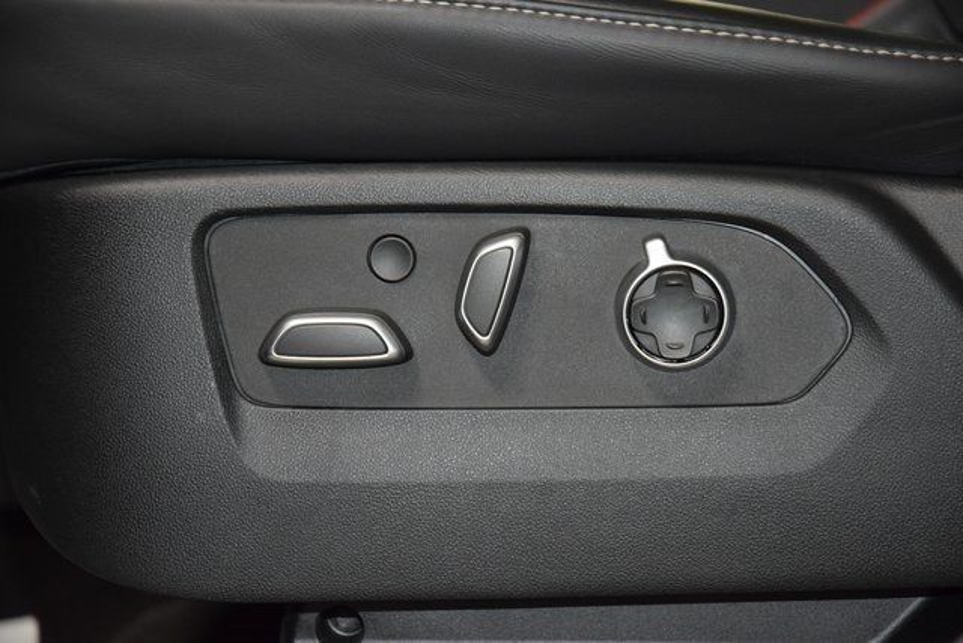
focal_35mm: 105
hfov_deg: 19.5
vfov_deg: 13.0
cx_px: 482
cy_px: 322
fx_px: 2809
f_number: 4.5
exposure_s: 1/60
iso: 2500
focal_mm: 70
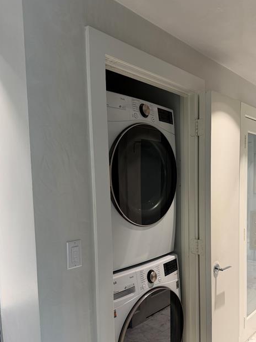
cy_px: 209
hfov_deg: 46.4
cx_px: 159
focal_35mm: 30
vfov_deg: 59.3
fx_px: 296
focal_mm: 6.76
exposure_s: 1/60
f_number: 1.78
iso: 160
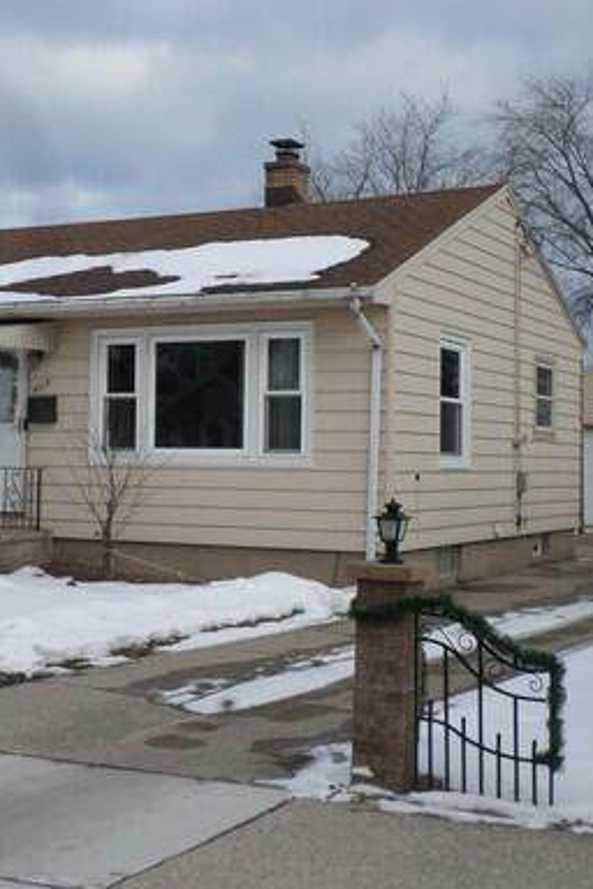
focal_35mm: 52
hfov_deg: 25.9
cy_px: 447
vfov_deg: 38.2
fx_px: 1285
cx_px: 218
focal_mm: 5.5
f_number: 2.7
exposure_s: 1/1500
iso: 80
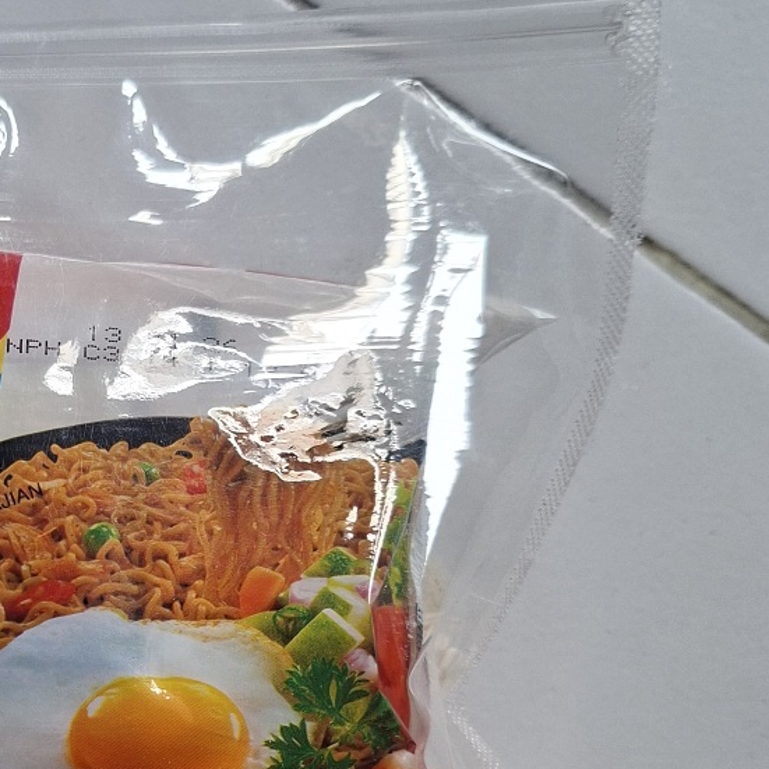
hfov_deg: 27.9
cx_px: 57
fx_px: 1483
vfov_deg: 28.5
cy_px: 615
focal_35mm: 59
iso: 80
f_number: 1.8
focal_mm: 5.54
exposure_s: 1/100
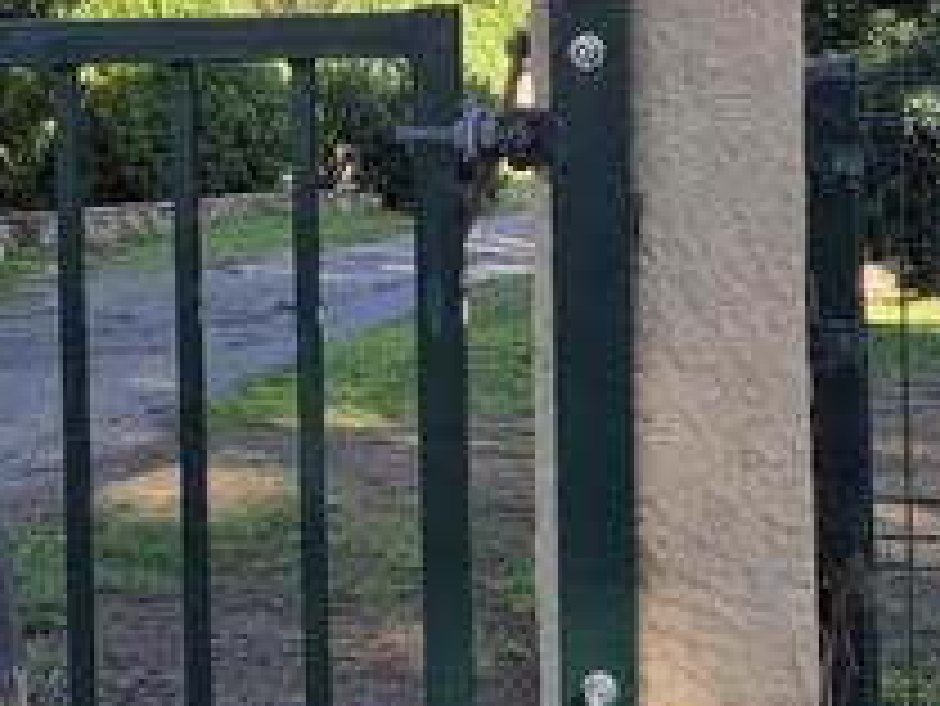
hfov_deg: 22.0
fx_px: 2391
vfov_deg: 16.6
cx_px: 211
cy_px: 108
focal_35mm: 88
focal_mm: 5.4
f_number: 1.8
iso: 25
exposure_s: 1/676
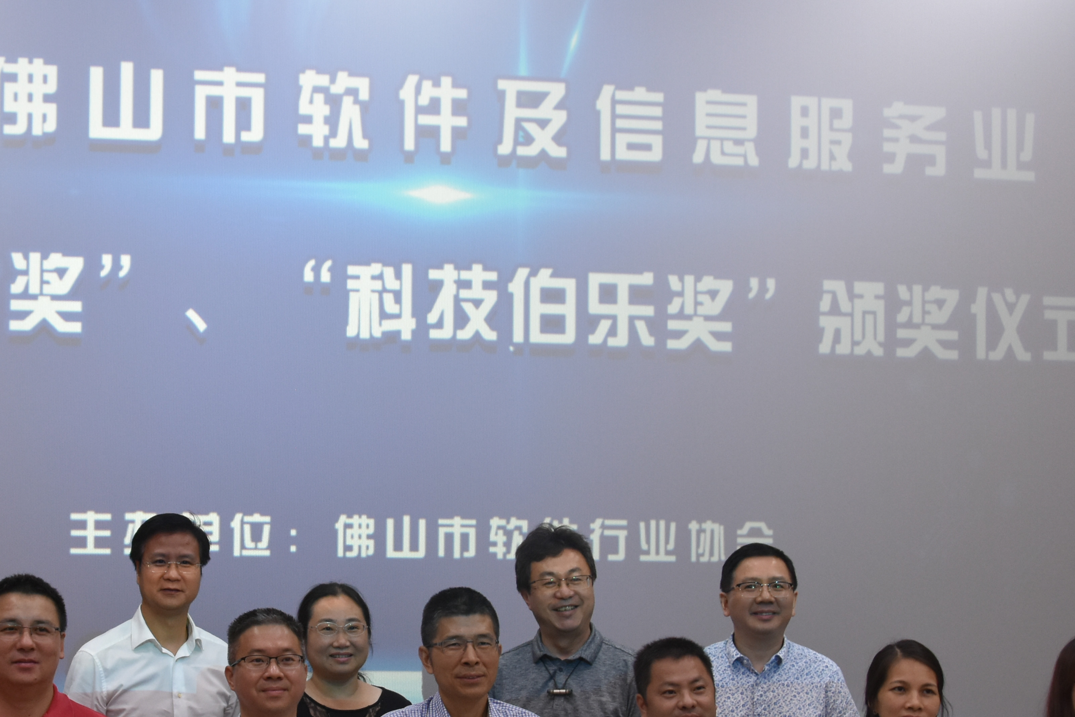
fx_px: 1851
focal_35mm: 62
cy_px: 539
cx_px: 320
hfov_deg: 32.0
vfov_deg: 21.7
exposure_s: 1/100
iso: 800
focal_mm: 22
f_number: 5
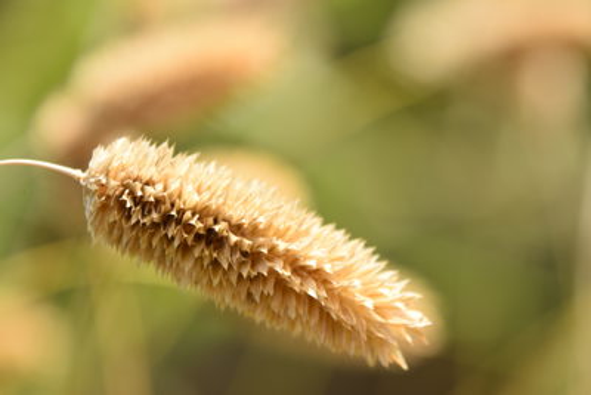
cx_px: 296
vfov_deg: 4.7
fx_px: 4803
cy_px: 198
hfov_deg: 7.0
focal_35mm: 292
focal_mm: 195
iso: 100
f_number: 10
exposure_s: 1/125
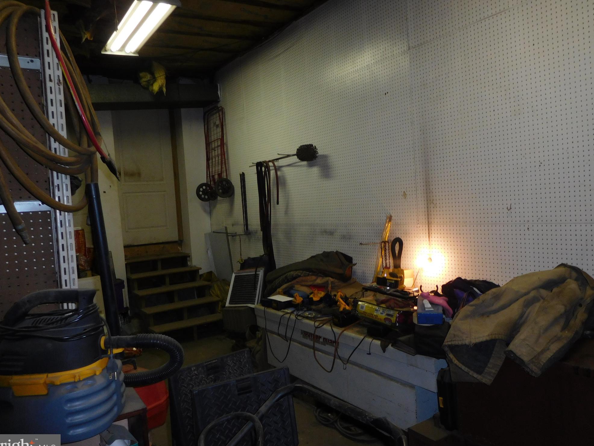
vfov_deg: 53.1
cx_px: 294
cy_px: 227
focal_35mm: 26
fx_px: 446
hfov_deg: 67.3
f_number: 3.4
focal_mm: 4.5
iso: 200
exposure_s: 1/30
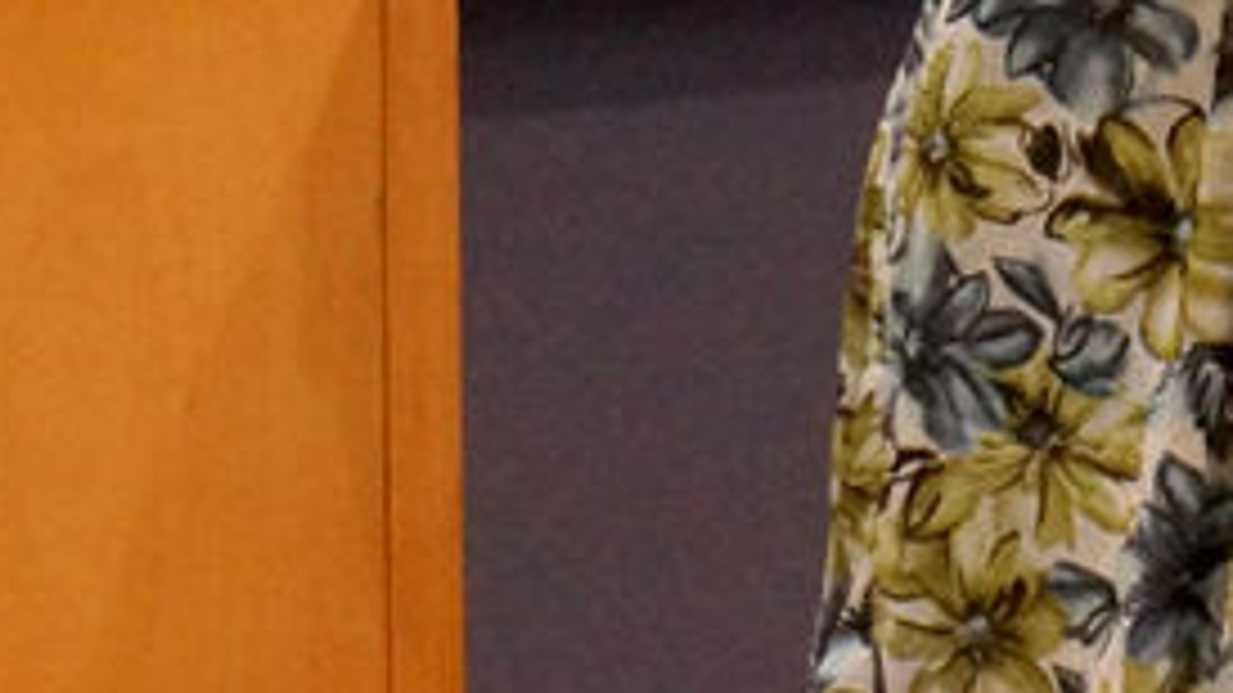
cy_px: -1116
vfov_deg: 2.6
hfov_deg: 4.6
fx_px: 15363
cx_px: 1476
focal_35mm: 470
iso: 1600
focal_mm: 55
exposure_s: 1/100
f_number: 5.6
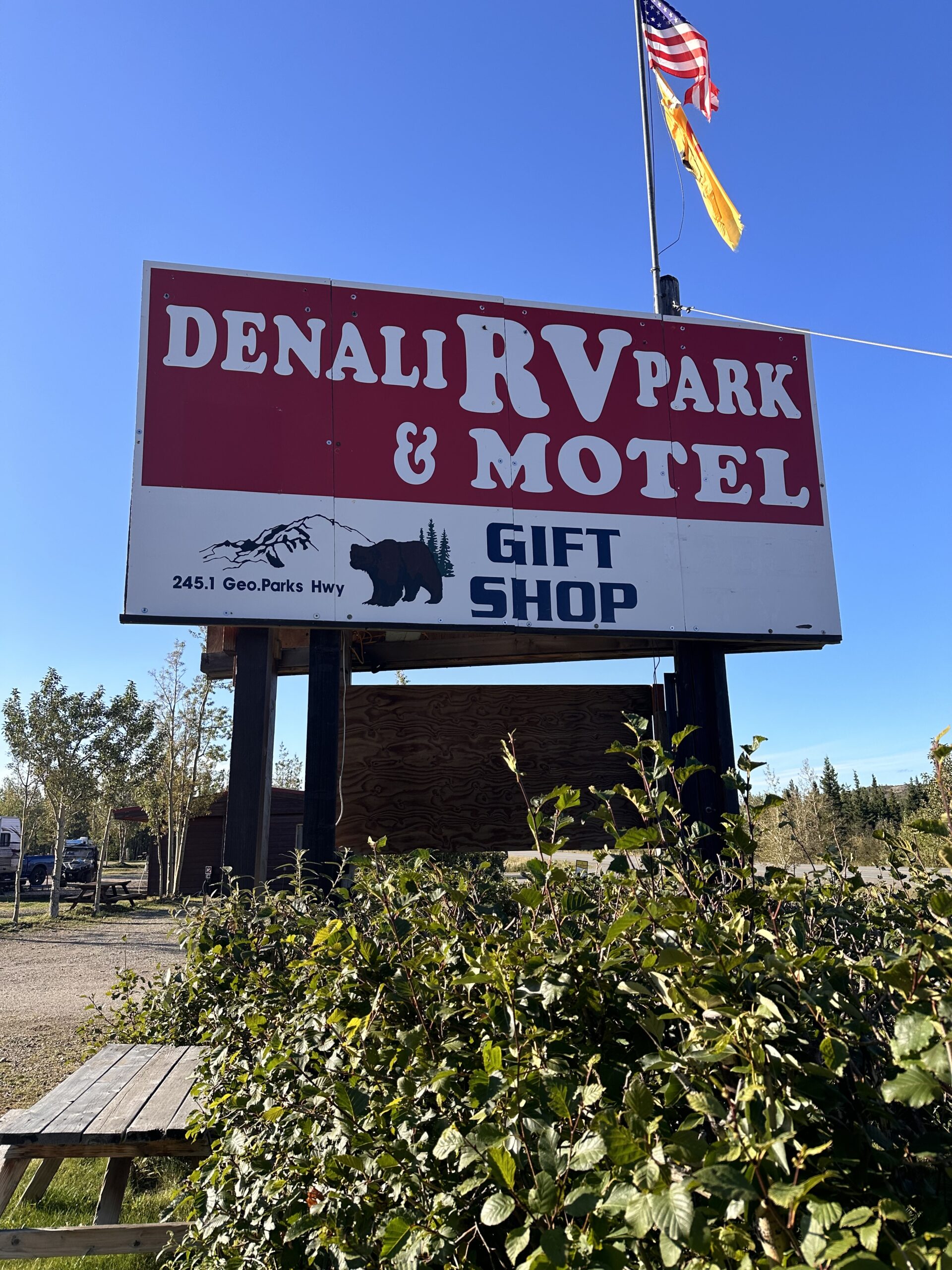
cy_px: 635
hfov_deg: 56.8
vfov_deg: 71.6
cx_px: 476
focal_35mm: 24
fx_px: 880
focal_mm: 6.86
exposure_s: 1/2591
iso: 80
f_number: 1.78
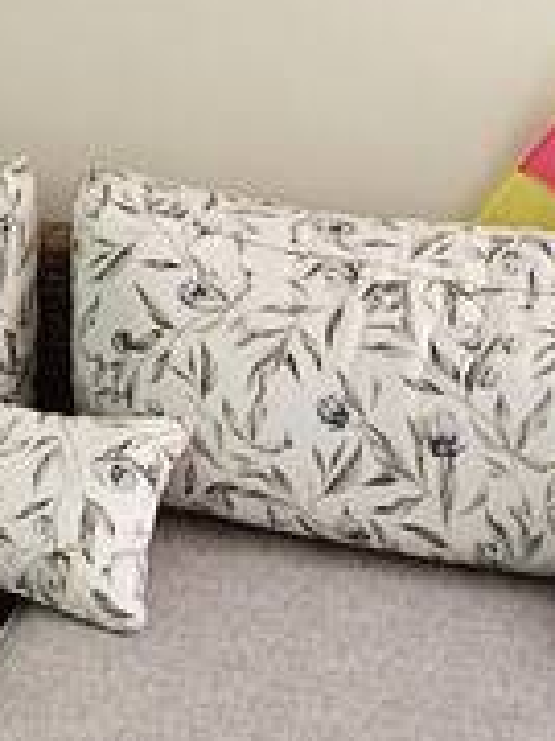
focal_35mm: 78
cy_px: -4
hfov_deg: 17.7
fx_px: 1667
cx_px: -156
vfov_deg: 23.9
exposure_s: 1/253
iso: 50
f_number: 2.2
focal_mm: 2.2
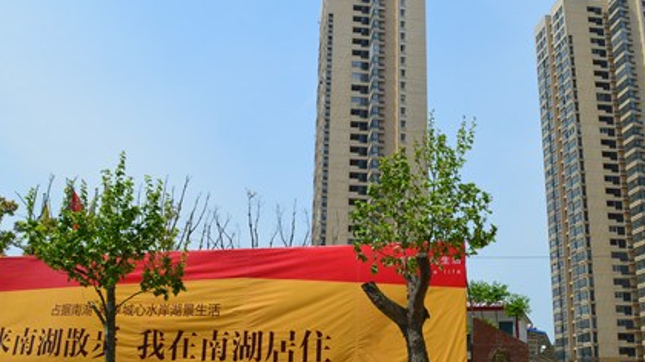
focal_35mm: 37
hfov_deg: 54.0
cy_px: 206
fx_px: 633
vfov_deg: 31.9
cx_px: 333
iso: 360
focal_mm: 18
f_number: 11
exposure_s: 1/500
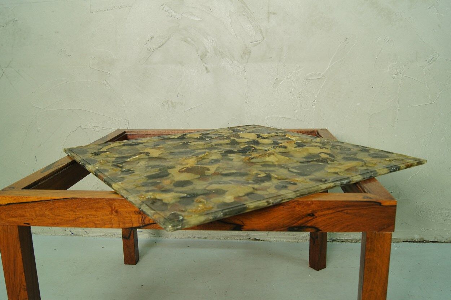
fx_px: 376
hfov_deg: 62.0
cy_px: 150
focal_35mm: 30
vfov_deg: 43.6
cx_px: 226
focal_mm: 20
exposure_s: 1/13
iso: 400
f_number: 7.1
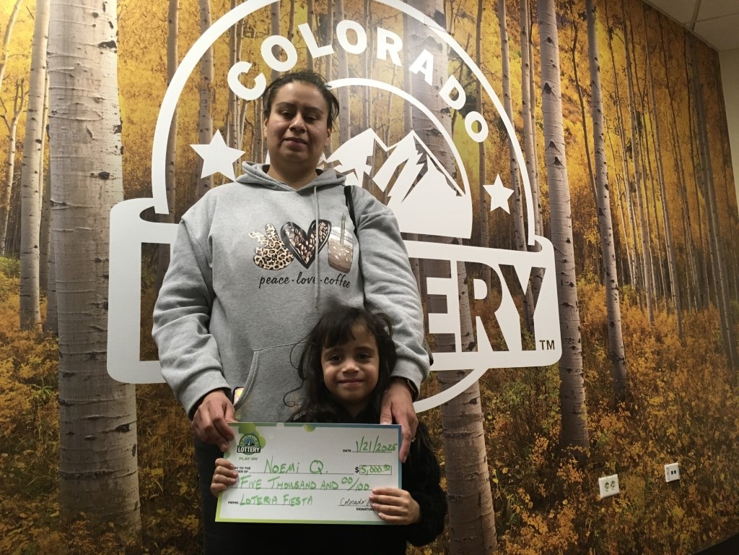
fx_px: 619
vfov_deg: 48.2
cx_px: 370
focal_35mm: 29
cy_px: 278
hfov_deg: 61.7
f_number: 2.2
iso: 125
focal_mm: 4.15
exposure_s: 1/30
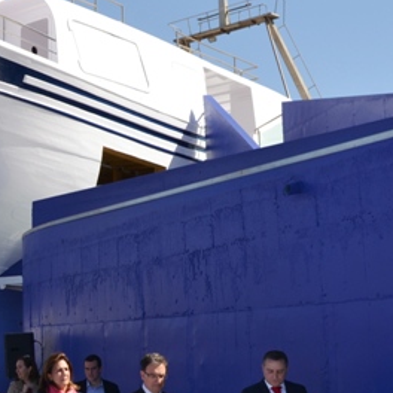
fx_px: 873
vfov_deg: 25.3
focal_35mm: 68
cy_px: 230
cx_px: -55
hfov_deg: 23.5
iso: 100
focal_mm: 22
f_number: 9
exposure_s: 1/200
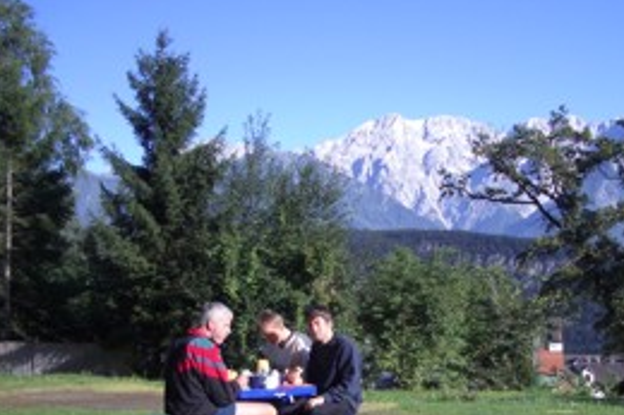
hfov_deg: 40.0
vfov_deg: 27.1
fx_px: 849
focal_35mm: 49
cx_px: 398
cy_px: 312
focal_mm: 5.8
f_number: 2.6
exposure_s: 1/640
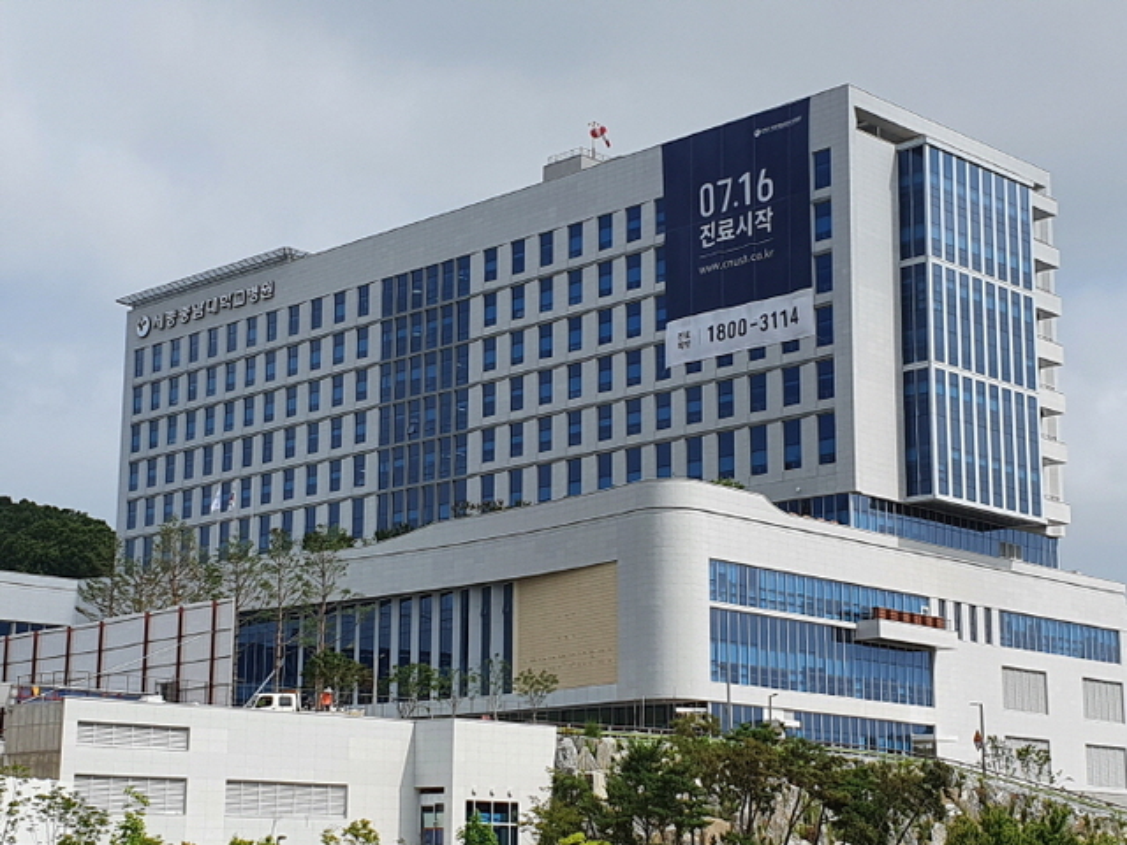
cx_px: 564
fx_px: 846
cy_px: 422
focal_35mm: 26
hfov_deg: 67.3
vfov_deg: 53.1
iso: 50
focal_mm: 4.32
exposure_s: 1/2160
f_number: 2.4
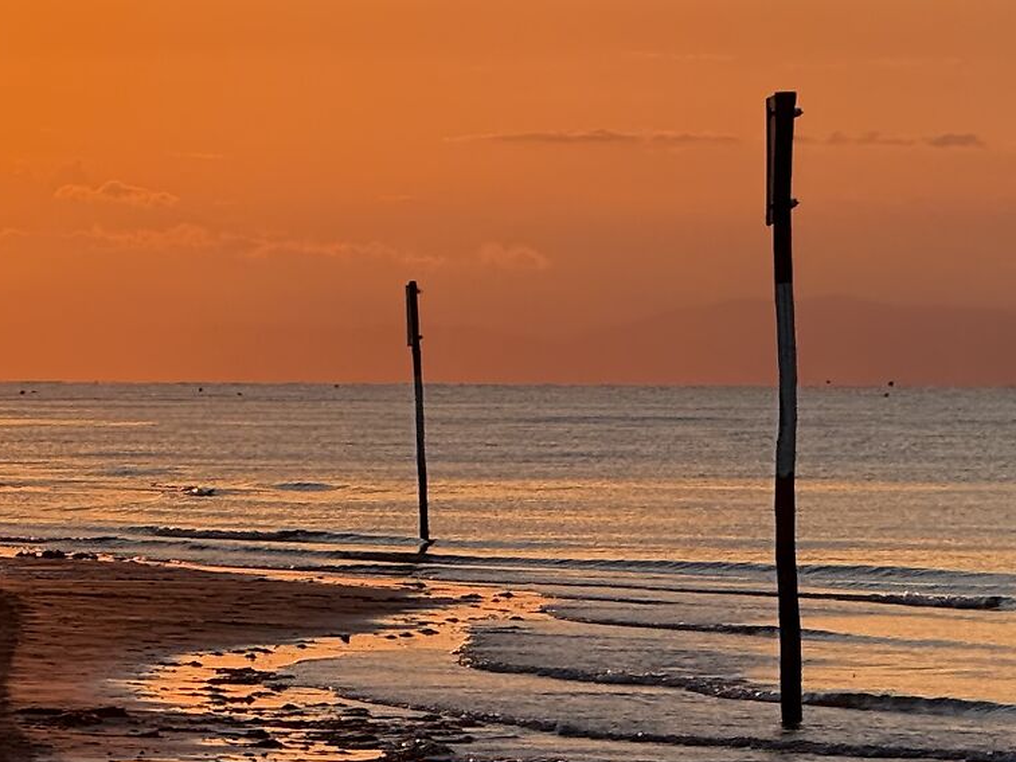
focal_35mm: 381
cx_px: 718
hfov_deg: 5.2
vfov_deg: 3.9
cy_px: 693
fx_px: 11183
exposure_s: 1/1577
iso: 64
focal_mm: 15.66
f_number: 2.8
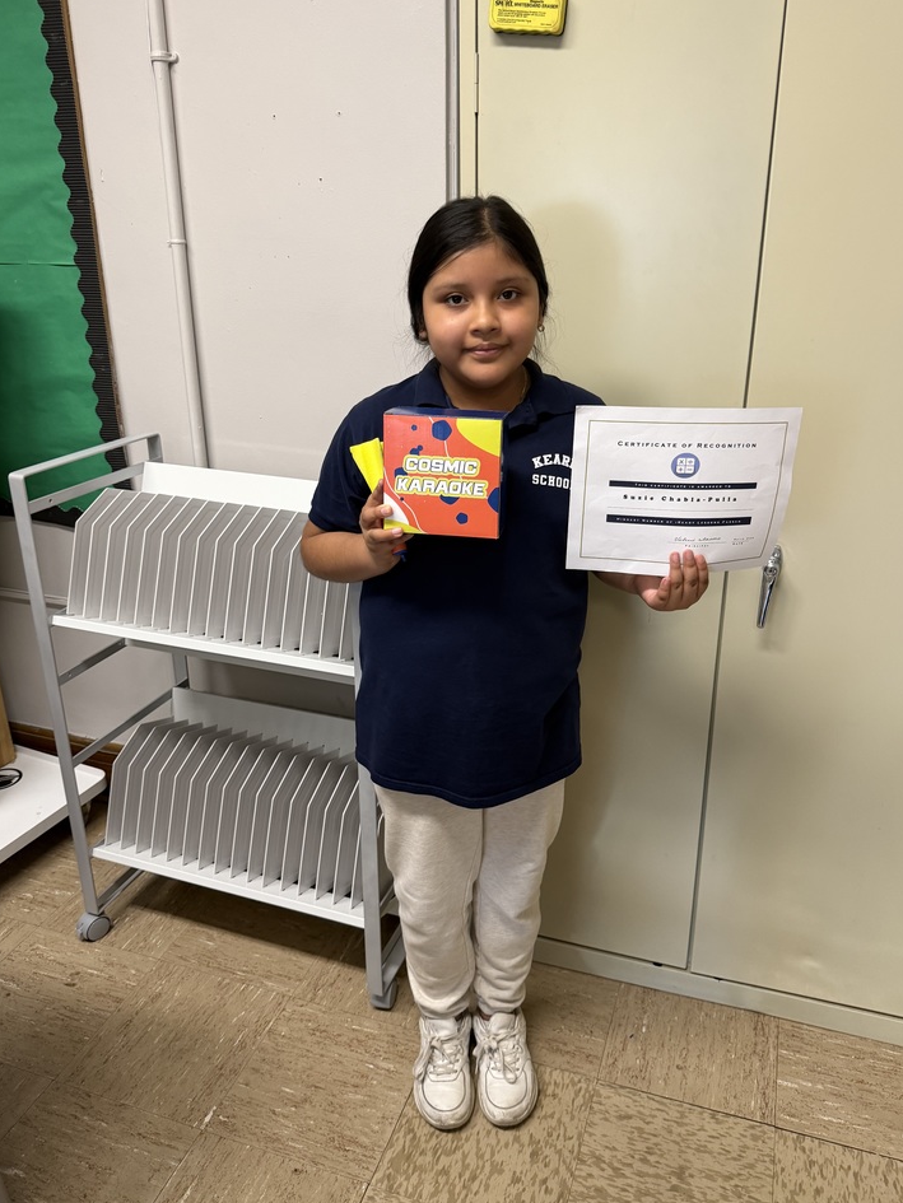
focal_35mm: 26
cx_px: 483
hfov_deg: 53.0
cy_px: 575
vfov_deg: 67.3
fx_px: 904
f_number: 1.78
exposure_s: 1/60
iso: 250
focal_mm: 6.76
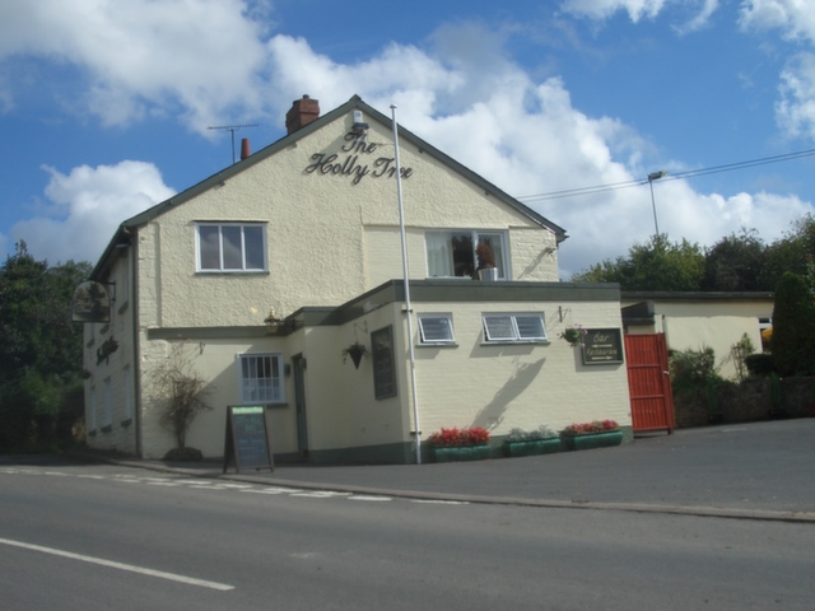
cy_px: 306
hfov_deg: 45.8
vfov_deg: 35.1
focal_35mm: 41
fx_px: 965
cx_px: 408
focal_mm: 6.8
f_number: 4.6
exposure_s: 1/800
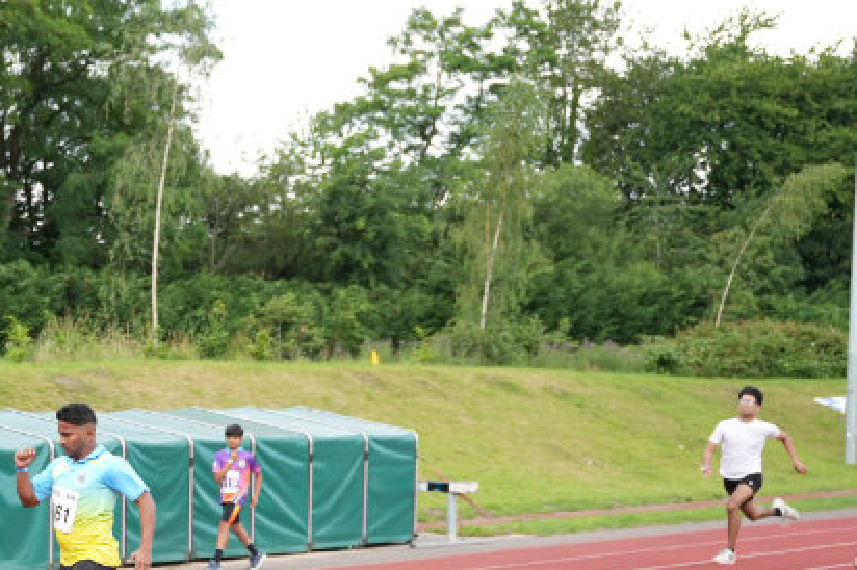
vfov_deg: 18.0
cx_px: -23
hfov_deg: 25.9
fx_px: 1754
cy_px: 584
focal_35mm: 74
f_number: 2.8
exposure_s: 1/800
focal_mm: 29.7
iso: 250
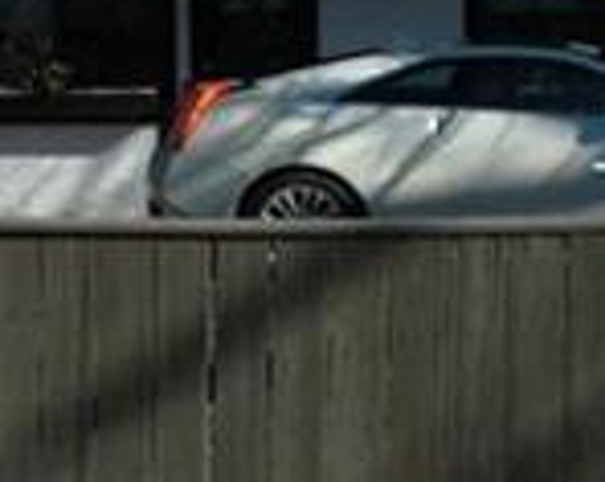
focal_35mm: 175
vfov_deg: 8.8
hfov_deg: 10.9
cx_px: 0
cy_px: 282
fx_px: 3129
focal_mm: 18
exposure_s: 1/500
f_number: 10
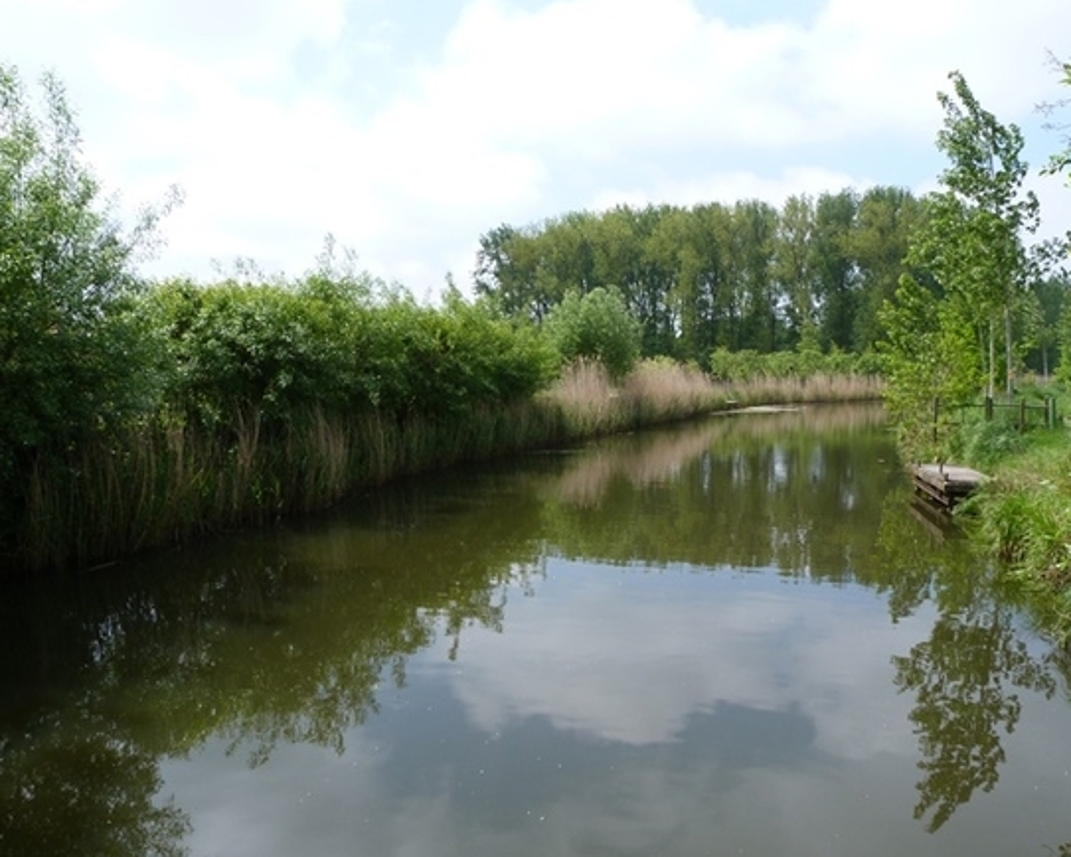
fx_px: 856
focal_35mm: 27
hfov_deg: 63.9
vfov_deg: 53.2
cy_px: 434
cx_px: 587
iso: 80
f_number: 5
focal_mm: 4.5
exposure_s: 1/250
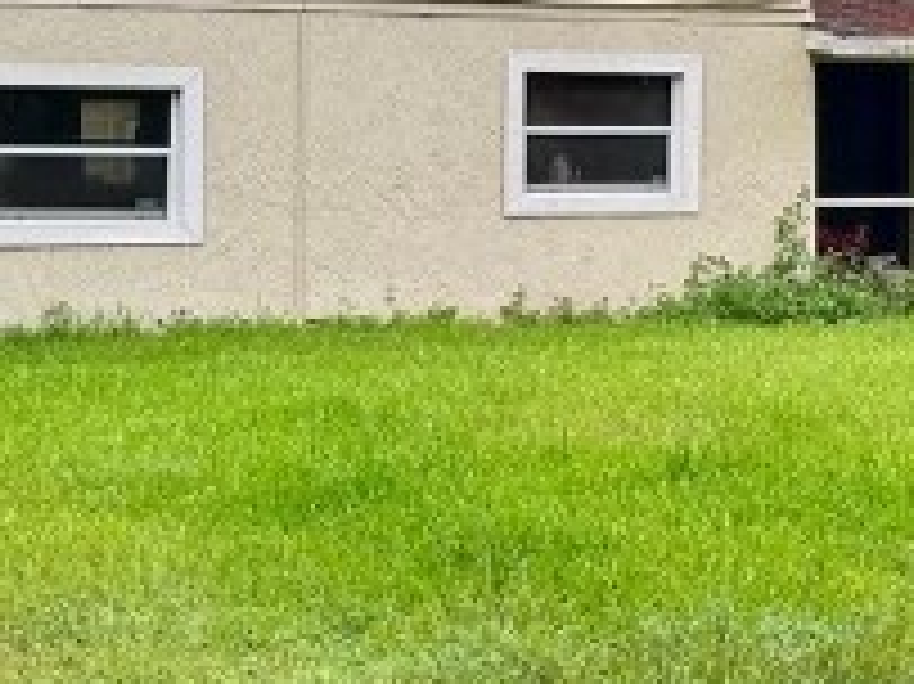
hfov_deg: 15.9
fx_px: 3193
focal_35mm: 121
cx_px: 991
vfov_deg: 12.1
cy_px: 50
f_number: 1.78
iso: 64
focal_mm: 6.86
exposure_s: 1/121
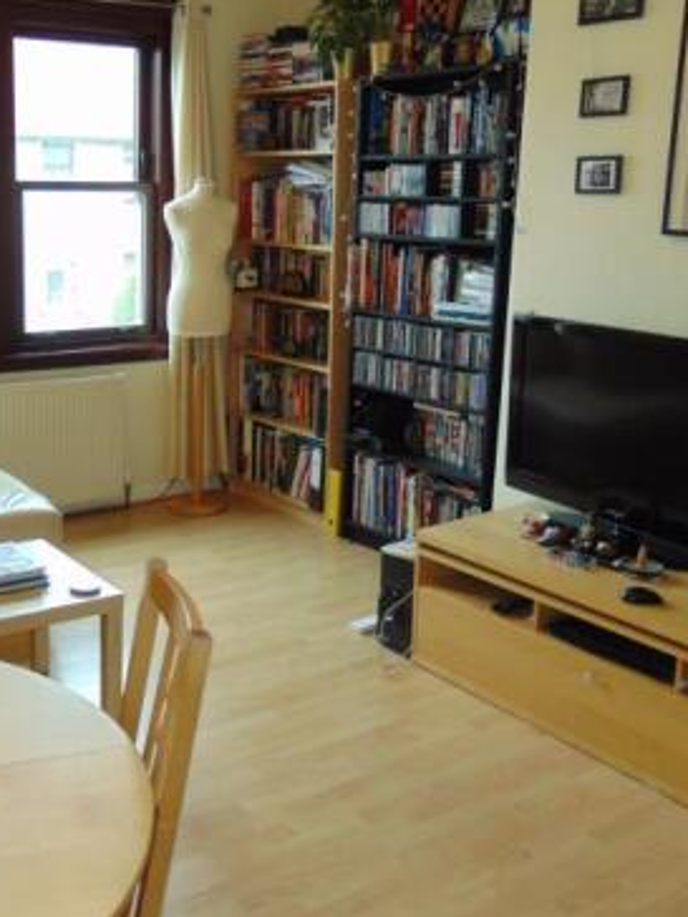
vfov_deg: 46.8
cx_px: 180
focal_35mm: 40
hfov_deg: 35.2
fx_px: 1060
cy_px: 422
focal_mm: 4.5
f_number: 3
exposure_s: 1/30
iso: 200
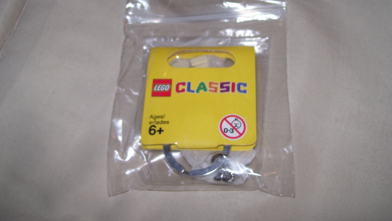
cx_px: 192
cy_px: 84
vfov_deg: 29.6
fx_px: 416
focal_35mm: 40
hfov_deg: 50.5
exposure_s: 1/60
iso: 80
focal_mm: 6
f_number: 2.7
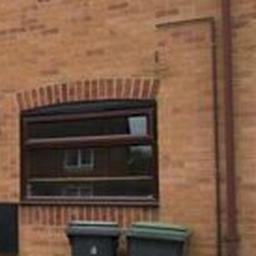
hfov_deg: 20.0
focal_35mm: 65
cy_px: 167
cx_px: -192
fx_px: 544
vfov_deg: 26.4
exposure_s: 1/750
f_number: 13
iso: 1000
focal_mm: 10
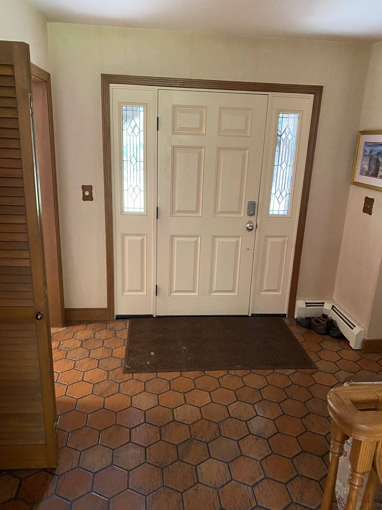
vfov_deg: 67.3
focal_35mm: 26
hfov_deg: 53.1
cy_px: 255
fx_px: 383
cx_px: 191
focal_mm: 4.25
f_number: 1.8
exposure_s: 1/35
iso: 640
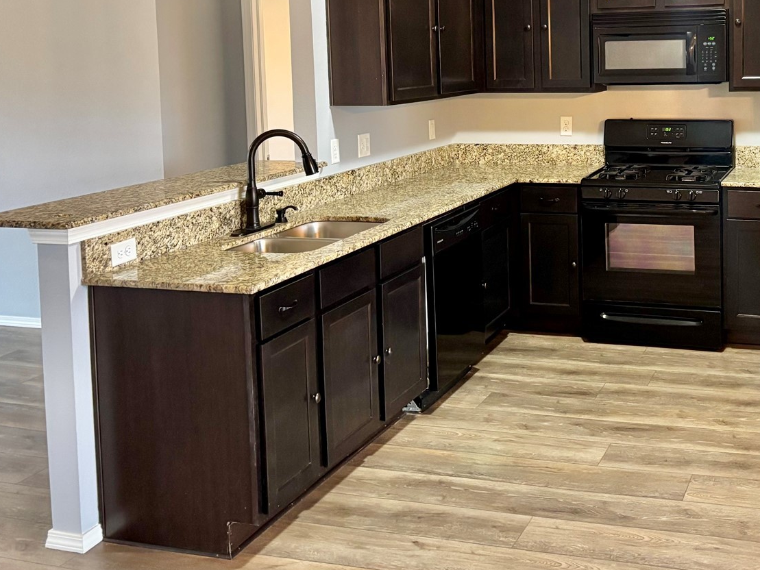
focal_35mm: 45
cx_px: 561
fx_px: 988
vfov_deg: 31.5
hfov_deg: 41.0
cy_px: 124
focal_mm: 5.96
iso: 500
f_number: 1.6
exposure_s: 1/60
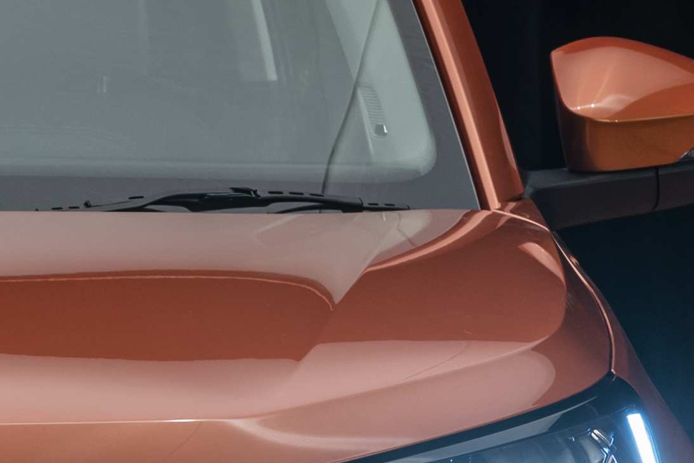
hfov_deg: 3.9
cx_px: -337
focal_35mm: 530
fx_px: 10218
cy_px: 406
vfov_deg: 2.6
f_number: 8
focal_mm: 70
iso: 100
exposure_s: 1/2.5
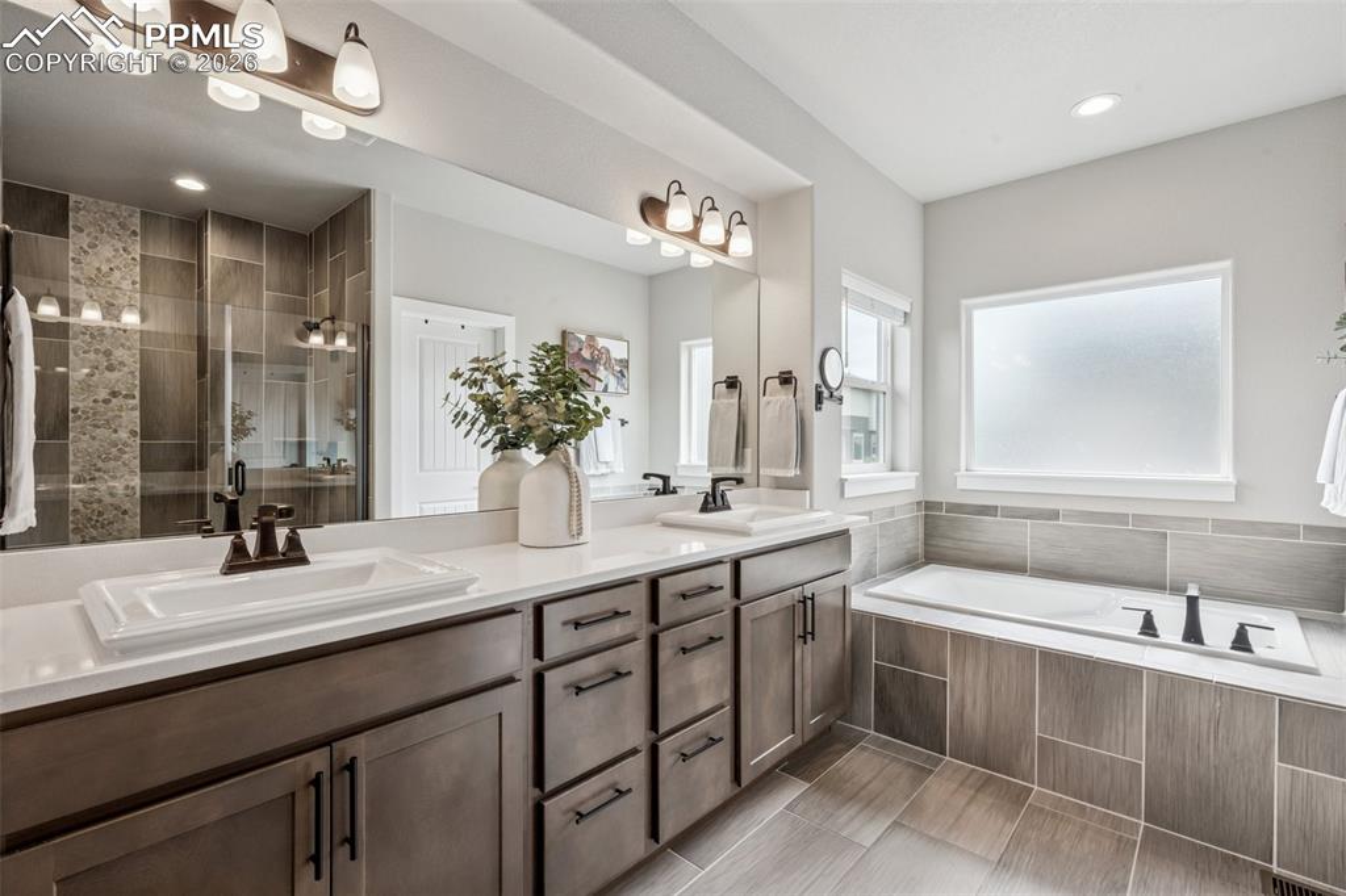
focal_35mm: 16
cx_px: 673
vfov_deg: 73.7
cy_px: 448
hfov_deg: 96.8
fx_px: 598
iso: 200
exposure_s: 1/13
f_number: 13
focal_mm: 16
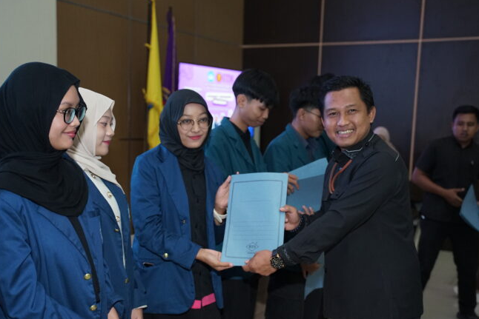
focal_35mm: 44
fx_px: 586
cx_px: 240
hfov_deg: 44.5
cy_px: 187
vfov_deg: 30.5
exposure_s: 1/100
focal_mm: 37
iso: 2500
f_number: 2.8
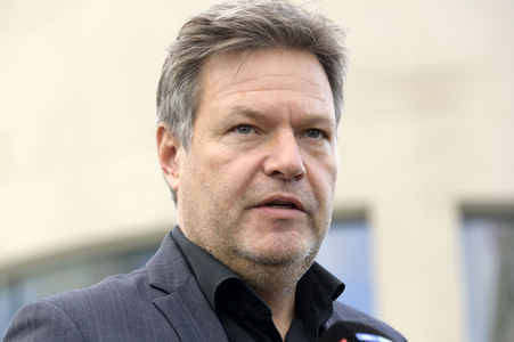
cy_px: 171
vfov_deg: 6.0
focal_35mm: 230
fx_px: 3281
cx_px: 257
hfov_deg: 9.0
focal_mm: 230
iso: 800
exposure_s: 1/250
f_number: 8
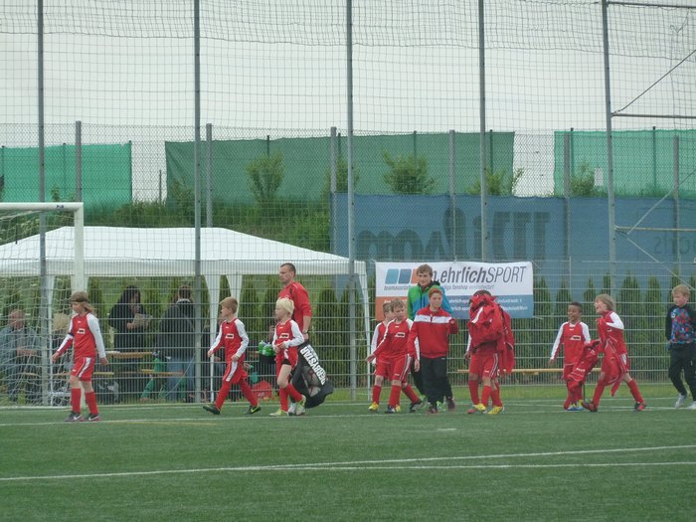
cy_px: 261
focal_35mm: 260
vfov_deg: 5.7
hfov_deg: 7.6
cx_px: 348
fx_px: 5228
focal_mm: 42.6
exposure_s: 1/250
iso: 250
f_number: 4.7
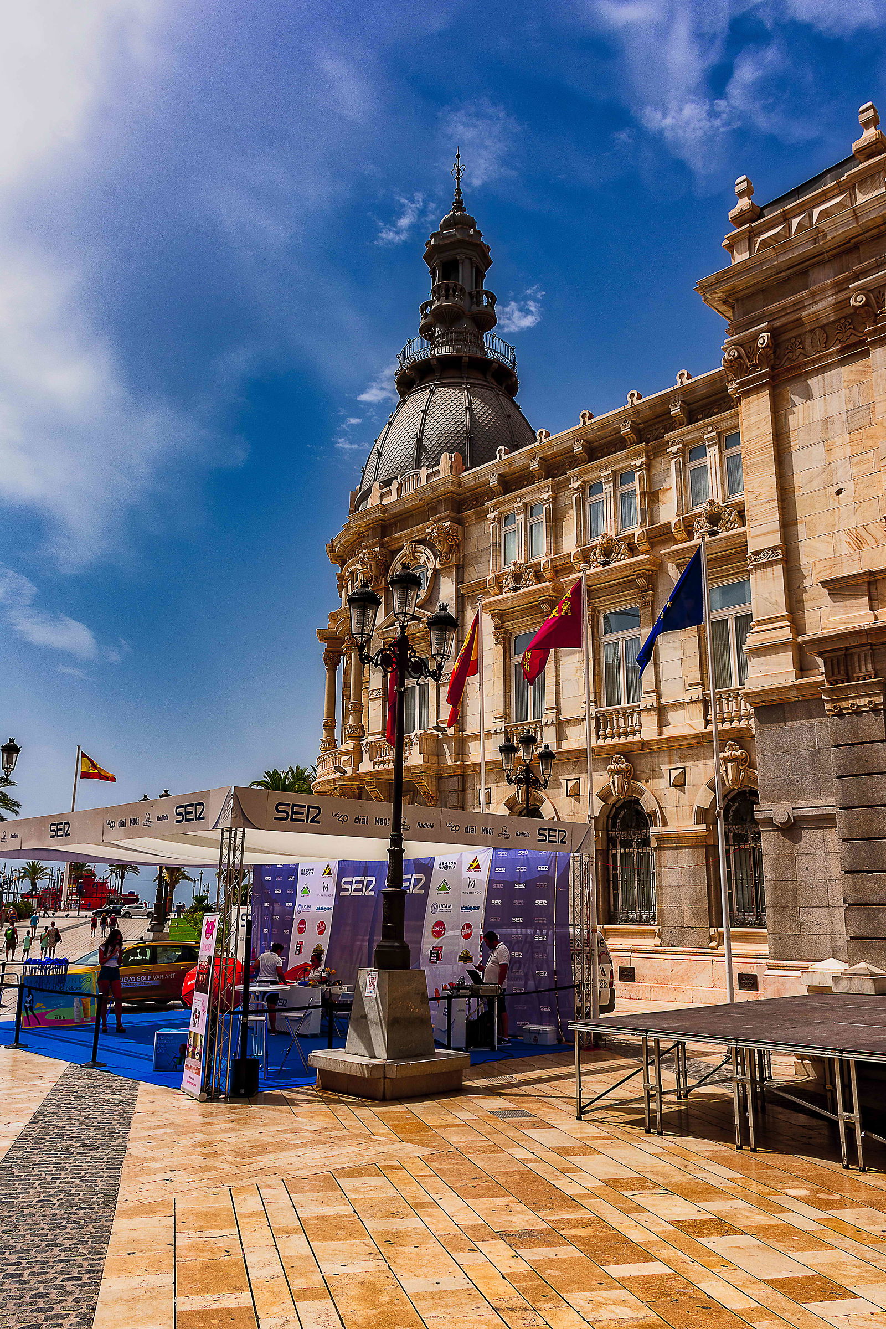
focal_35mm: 27
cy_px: 664
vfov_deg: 67.4
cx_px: 443
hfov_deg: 47.9
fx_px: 997
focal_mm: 18
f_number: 10
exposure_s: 1/400
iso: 100
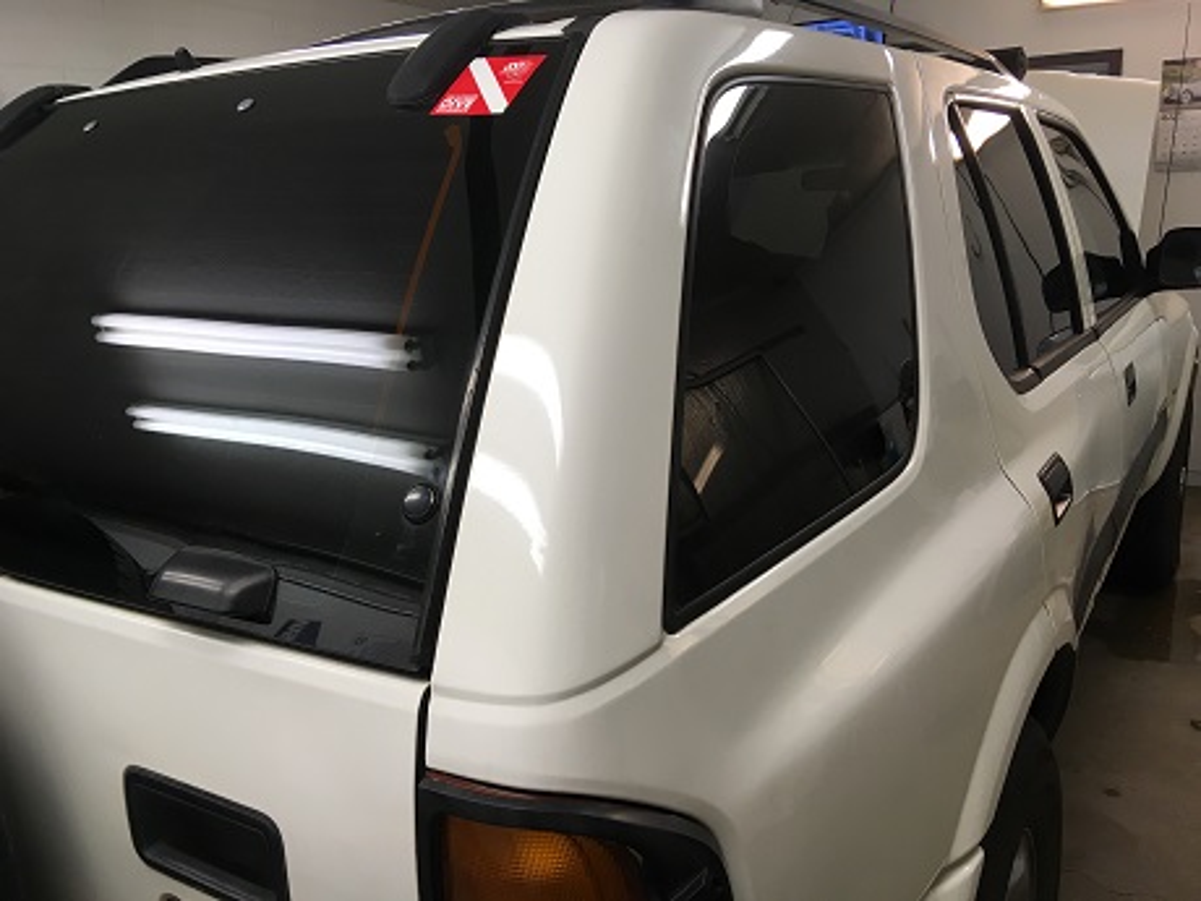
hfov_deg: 61.7
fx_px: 1006
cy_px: 450
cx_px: 600
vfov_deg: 48.2
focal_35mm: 29
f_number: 2.2
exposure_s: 1/30
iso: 25
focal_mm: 4.15
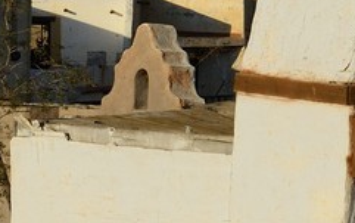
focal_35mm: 230
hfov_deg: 7.9
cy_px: 114
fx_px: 2227
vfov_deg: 5.7
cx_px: 1044
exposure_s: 1/320
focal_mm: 34
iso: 200
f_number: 10
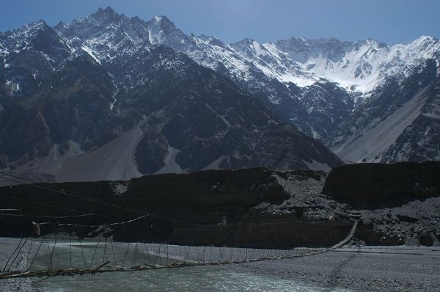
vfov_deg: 36.8
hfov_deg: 53.2
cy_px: 146
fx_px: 439
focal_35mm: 36
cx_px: 220
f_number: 8
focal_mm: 24
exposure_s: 1/1600
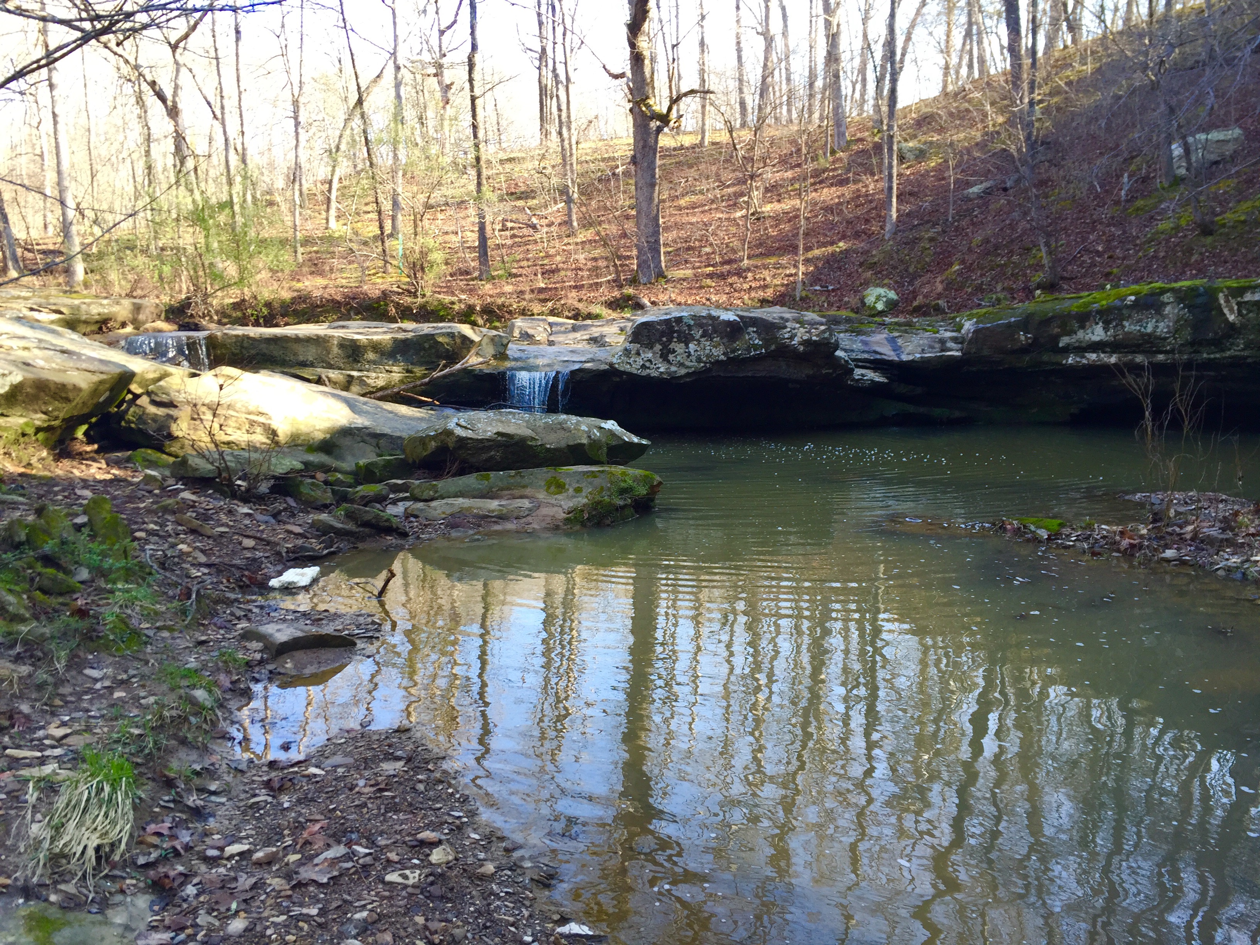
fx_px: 1056
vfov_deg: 48.2
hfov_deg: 61.7
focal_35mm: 29
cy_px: 472
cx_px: 630
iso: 32
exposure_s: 1/120
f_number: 2.2
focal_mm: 4.15
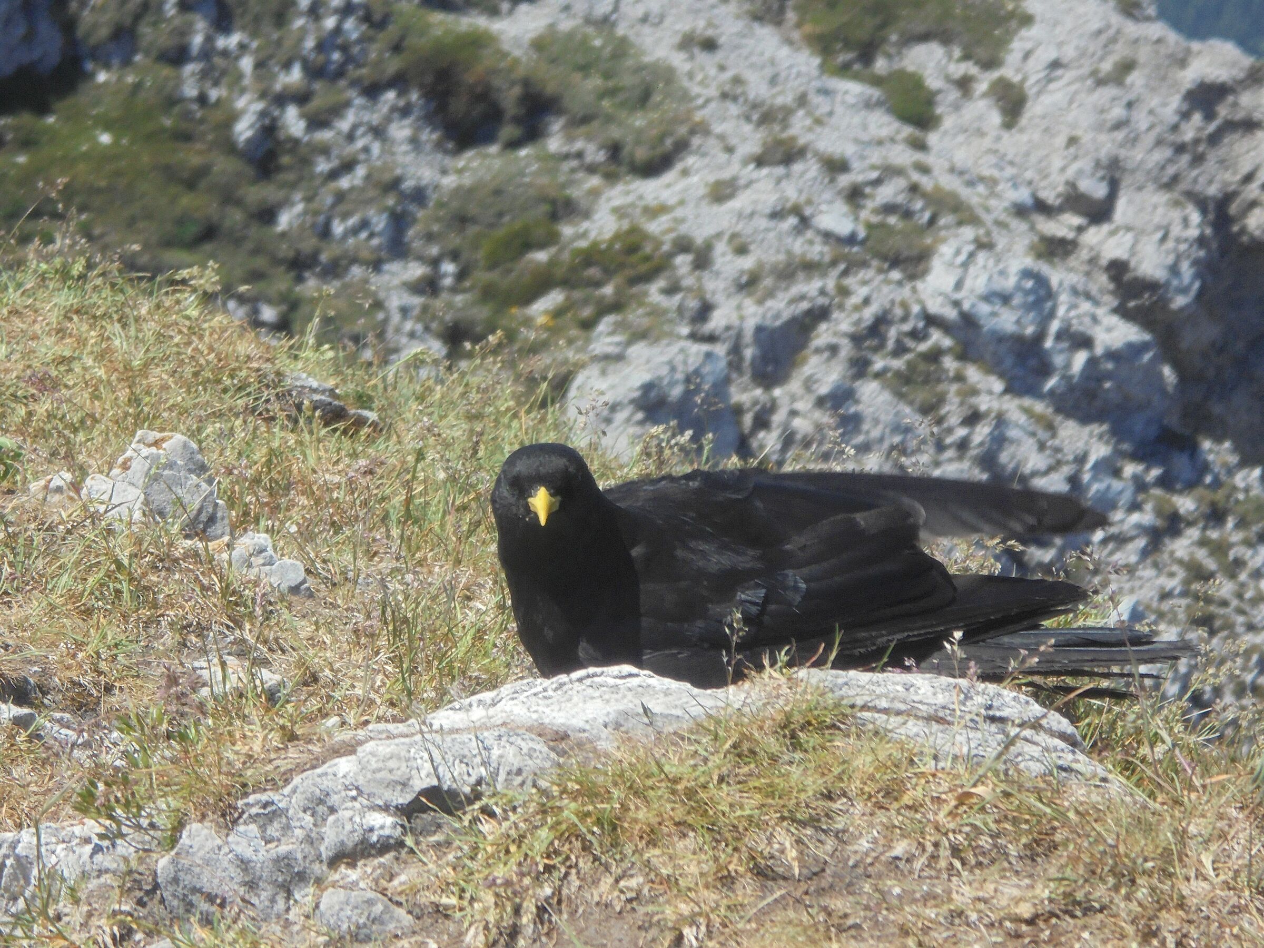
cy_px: 474
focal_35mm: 156
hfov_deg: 12.7
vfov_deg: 9.5
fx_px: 5696
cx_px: 632
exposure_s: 1/320
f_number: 6.5
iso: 100
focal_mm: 27.6
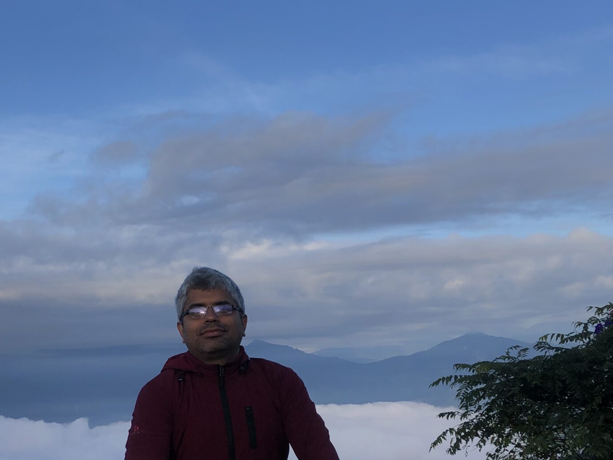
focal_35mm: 52
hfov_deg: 36.3
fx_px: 921
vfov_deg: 27.2
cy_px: 400
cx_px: 181
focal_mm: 4
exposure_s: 1/1000
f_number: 1.8
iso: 20
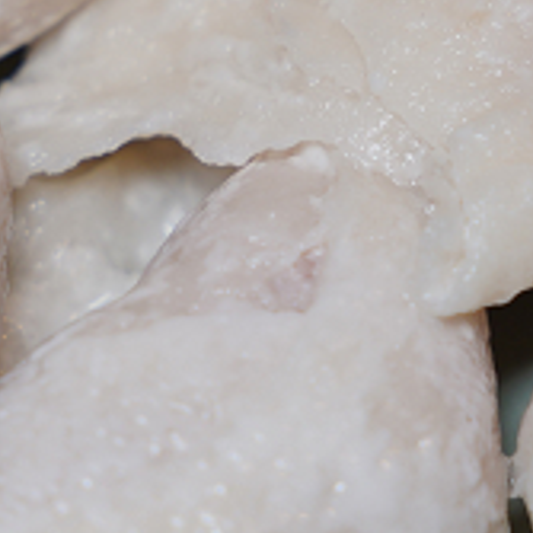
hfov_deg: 3.8
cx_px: 511
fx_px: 7978
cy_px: -118
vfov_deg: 3.8
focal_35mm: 458
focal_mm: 75
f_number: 4
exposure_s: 1/80
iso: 200
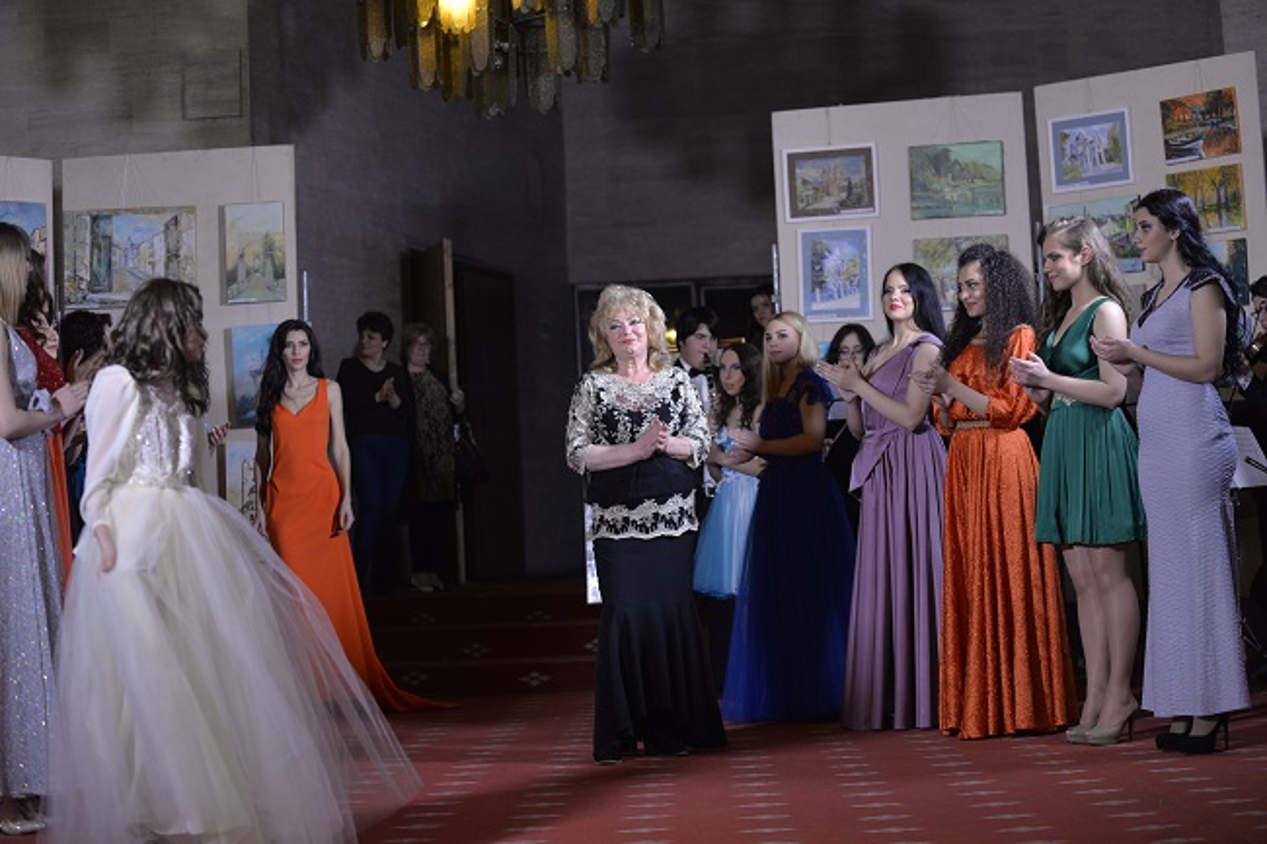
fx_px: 2463
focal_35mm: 70
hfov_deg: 28.9
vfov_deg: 19.4
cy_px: 422
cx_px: 634
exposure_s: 1/200
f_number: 2.8
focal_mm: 70
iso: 1600
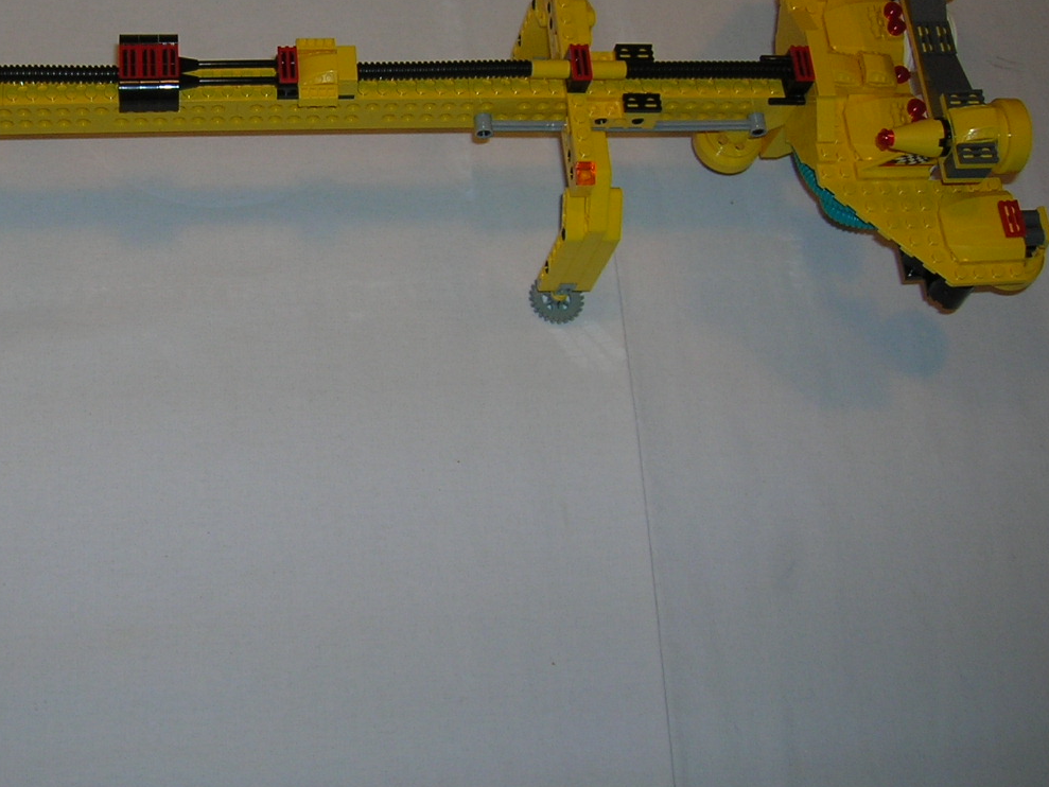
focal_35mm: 55
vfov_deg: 26.3
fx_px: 1667
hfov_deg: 34.1
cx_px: 245
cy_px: 223
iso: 50
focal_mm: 5.7
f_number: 2.9
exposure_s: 1/60.1
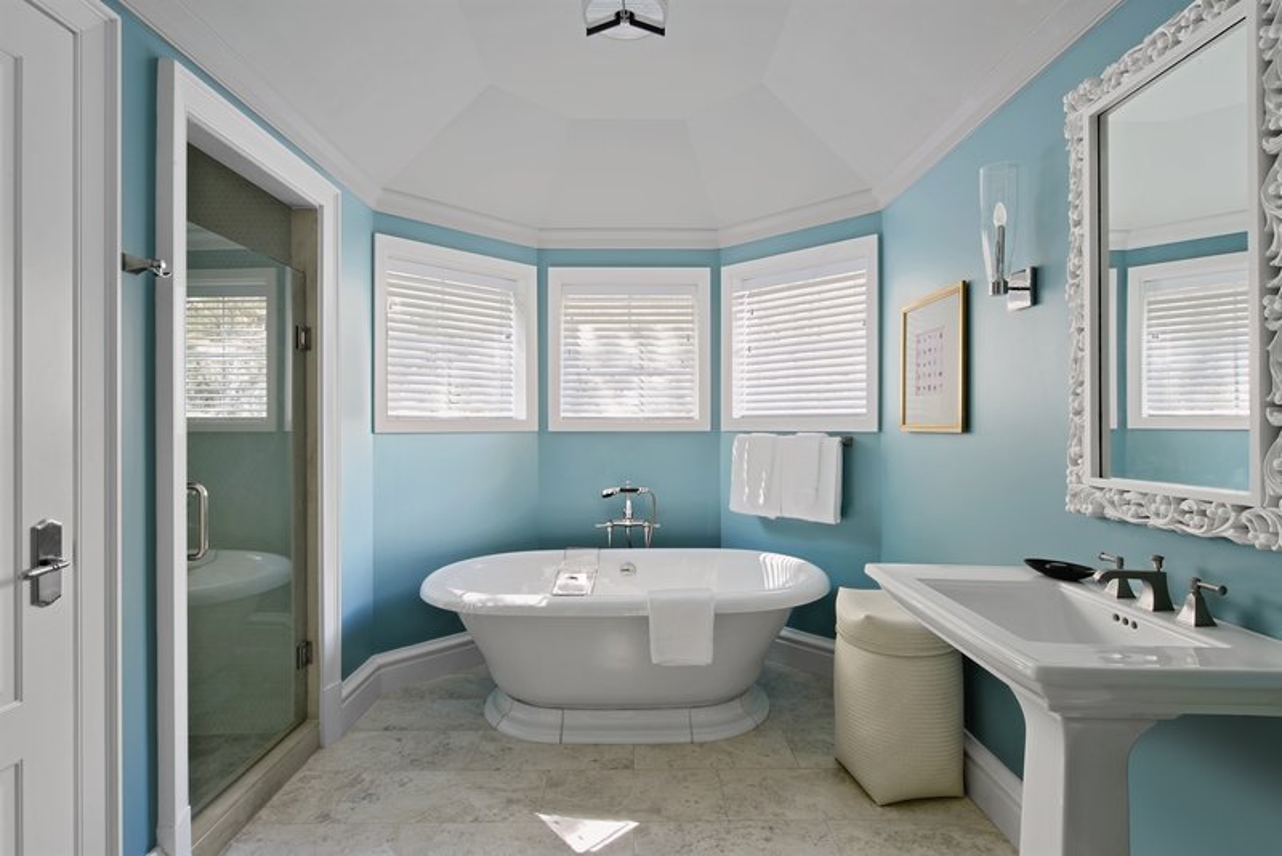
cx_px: 641
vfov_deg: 67.4
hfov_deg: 90.0
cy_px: 428
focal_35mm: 18
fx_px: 641
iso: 64
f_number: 16
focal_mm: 18
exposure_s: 5
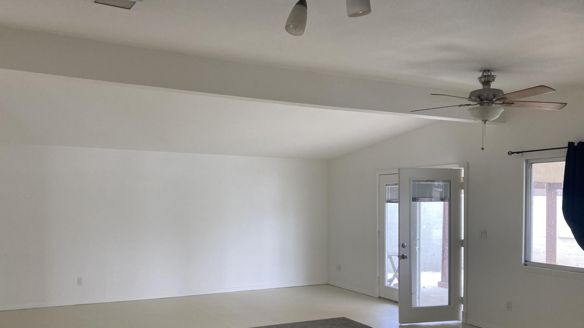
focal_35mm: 32
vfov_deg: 36.4
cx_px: 284
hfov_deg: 61.0
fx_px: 496
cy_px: 213
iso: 80
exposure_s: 1/102
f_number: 1.8
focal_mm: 3.99
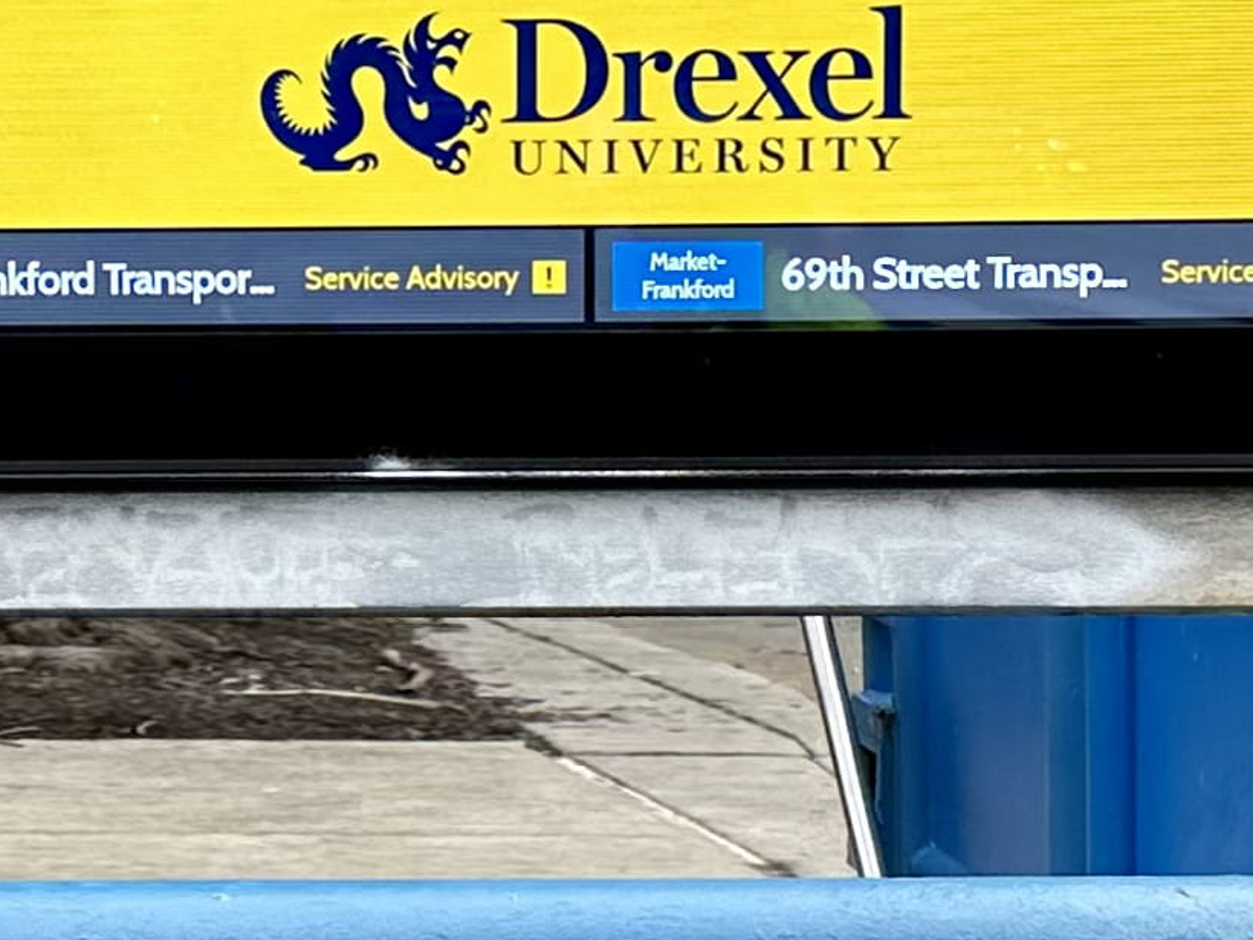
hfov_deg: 16.3
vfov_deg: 12.6
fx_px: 4271
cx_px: -53
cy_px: 469
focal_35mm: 118
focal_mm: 6.86
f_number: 1.78
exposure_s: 1/395
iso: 80
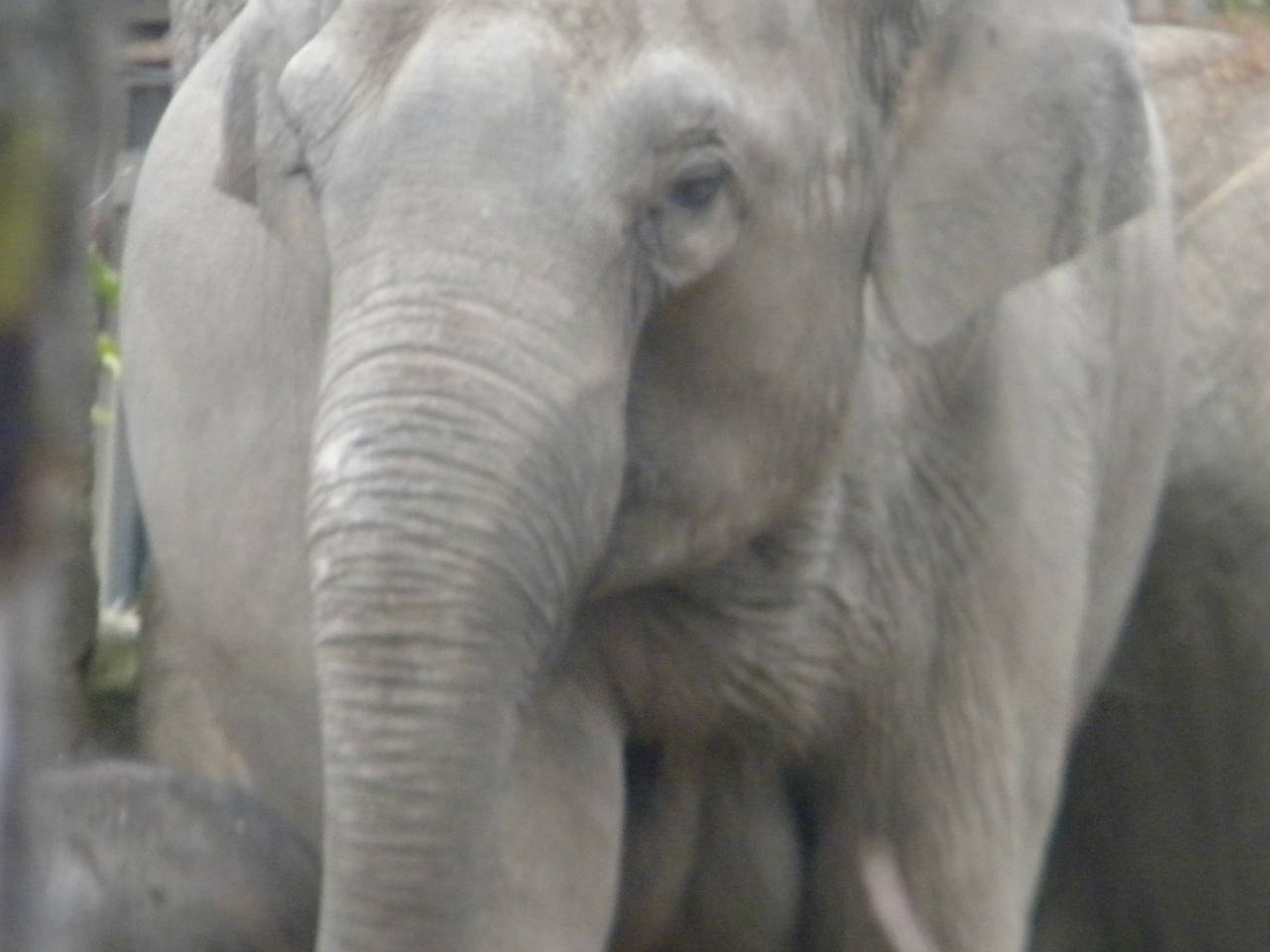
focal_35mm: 513
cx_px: 687
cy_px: 374
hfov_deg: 3.9
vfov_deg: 2.9
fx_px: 18819
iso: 800
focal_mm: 75
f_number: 5.4
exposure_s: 1/120
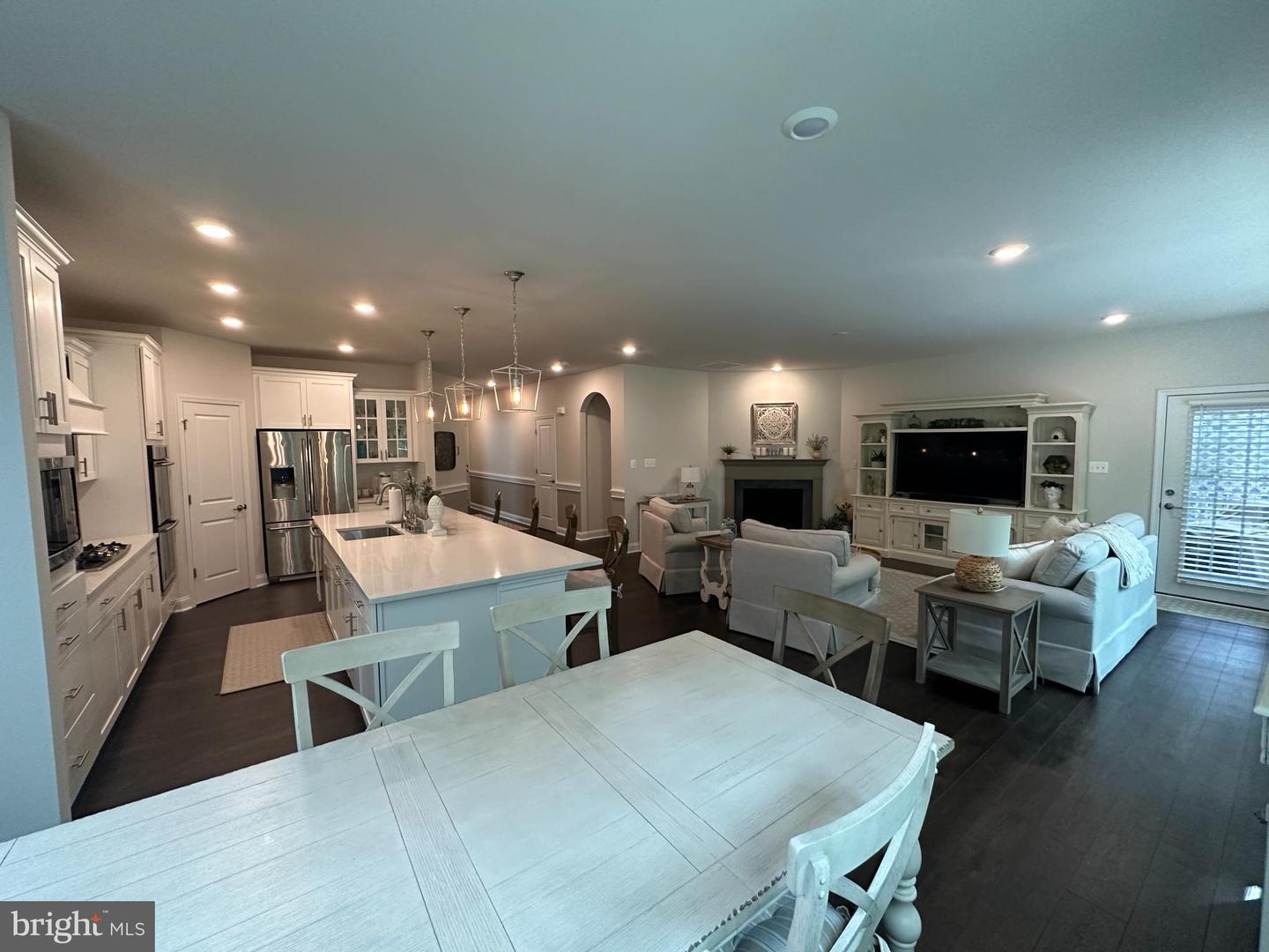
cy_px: 476
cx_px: 634
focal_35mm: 14
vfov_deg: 85.7
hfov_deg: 102.1
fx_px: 513
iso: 320
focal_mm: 2.22
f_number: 2.2
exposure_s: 1/120
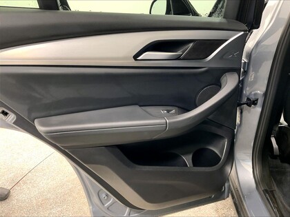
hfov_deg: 61.7
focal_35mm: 29
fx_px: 243
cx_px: 145
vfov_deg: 48.2
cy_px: 108
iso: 125
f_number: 1.8
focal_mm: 3
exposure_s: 1/60
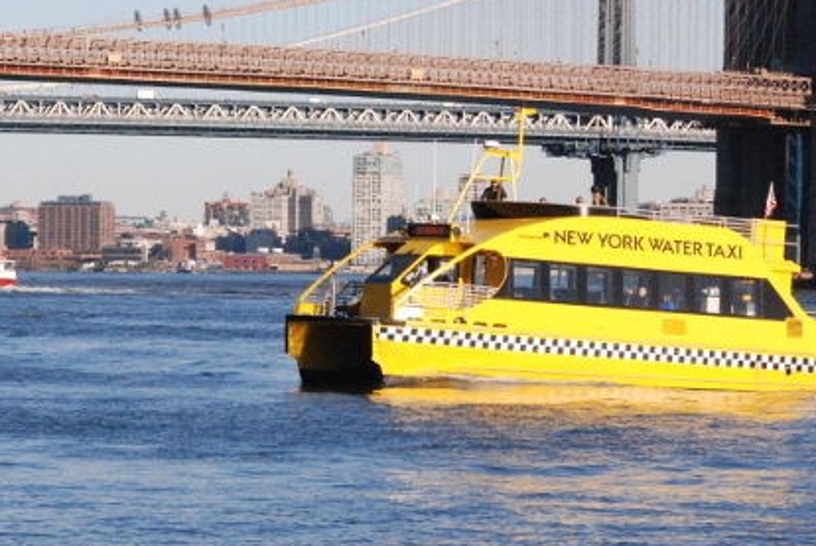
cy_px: 173
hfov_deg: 10.1
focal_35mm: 203
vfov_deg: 6.8
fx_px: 4606
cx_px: 278
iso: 1600
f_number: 11
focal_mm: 70
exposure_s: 1/2000
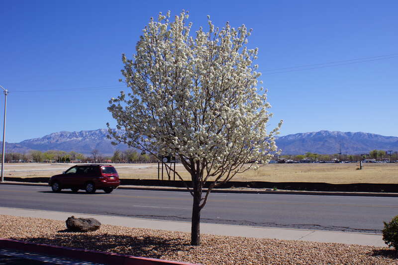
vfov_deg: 34.2
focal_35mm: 39
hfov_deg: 49.6
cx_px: 199
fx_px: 431
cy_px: 132
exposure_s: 1/200
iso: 100
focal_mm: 26
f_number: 13
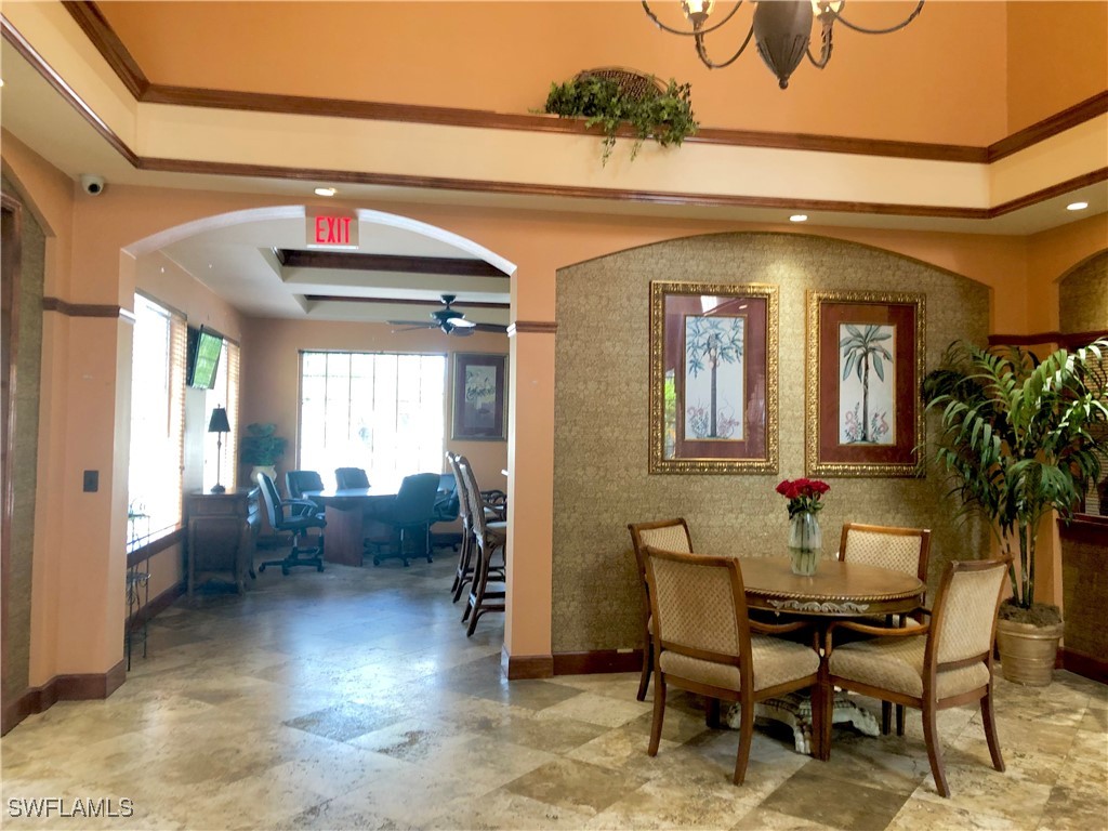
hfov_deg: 63.4
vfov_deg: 49.7
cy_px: 416
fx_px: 896
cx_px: 554
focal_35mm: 28
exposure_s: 1/24
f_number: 1.8
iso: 40
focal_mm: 3.99
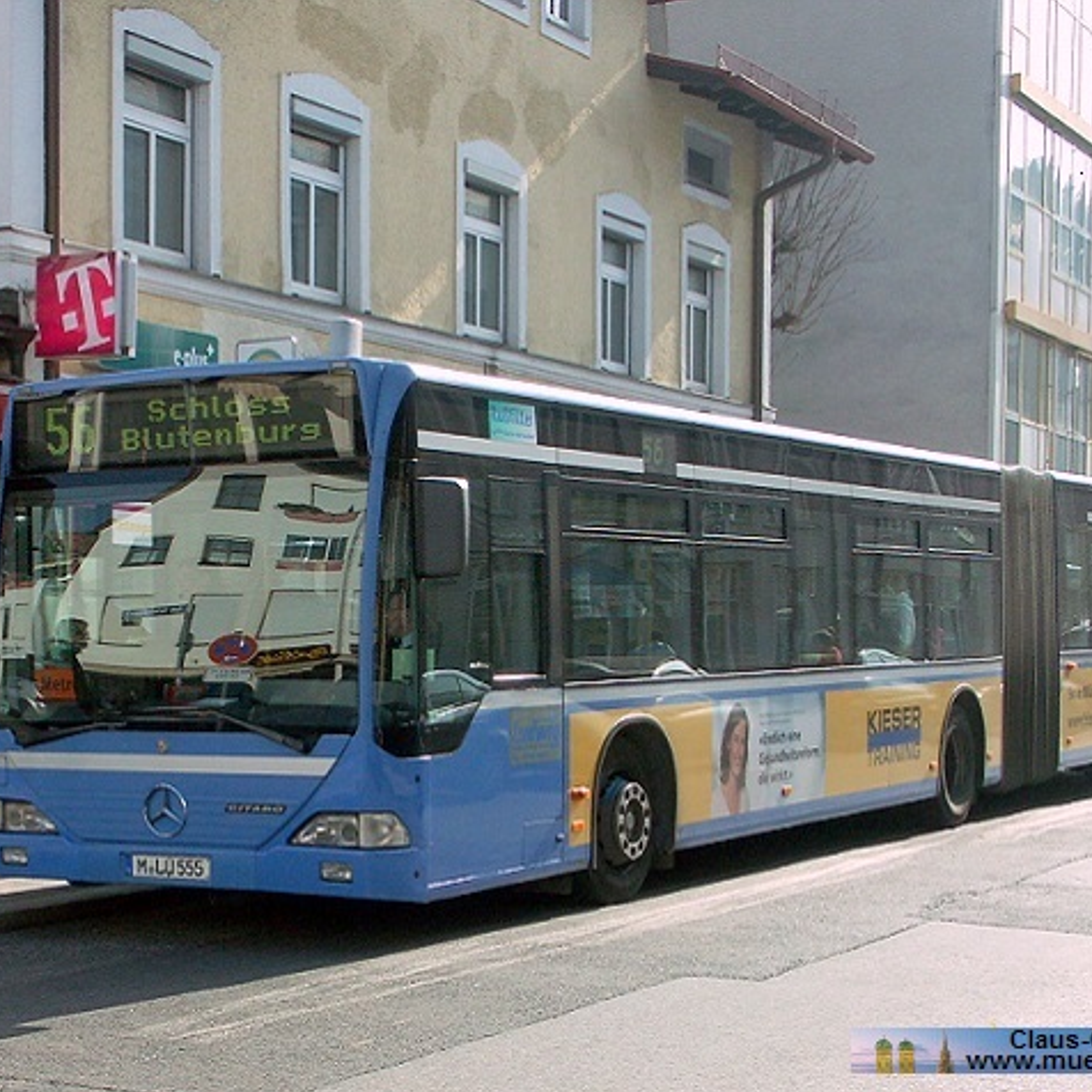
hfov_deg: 38.3
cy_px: 548
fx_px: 1570
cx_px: 555
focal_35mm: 44
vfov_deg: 38.3
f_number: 7.1
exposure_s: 1/400
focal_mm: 9.62
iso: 100
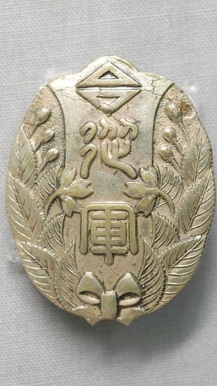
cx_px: 108
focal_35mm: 95
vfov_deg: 22.4
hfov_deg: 12.8
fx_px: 971
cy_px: 194
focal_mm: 60
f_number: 10
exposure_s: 1/13
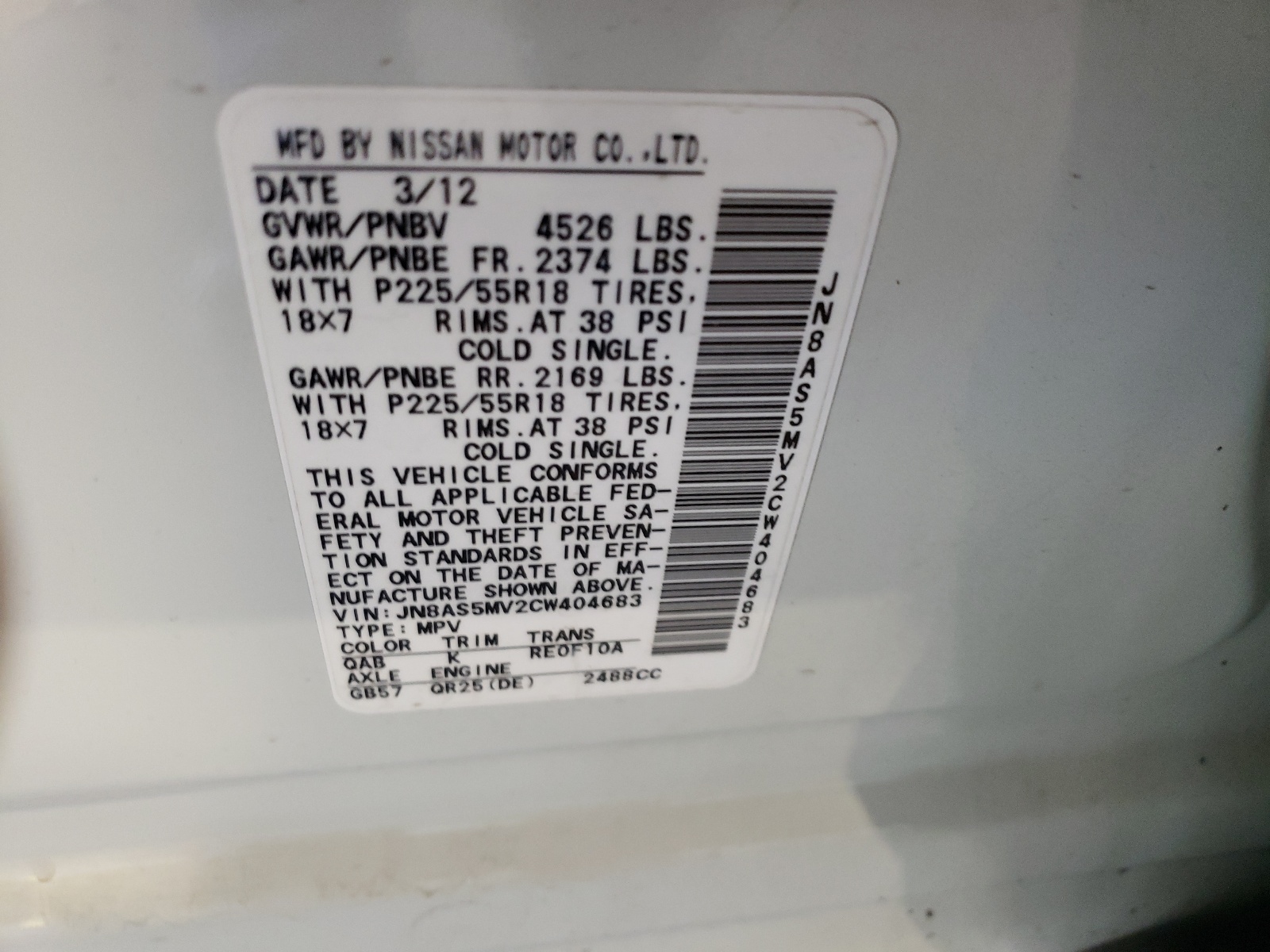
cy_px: 476
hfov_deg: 67.3
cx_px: 635
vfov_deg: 53.1
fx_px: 954
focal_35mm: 26
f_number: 1.5
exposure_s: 1/40
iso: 255
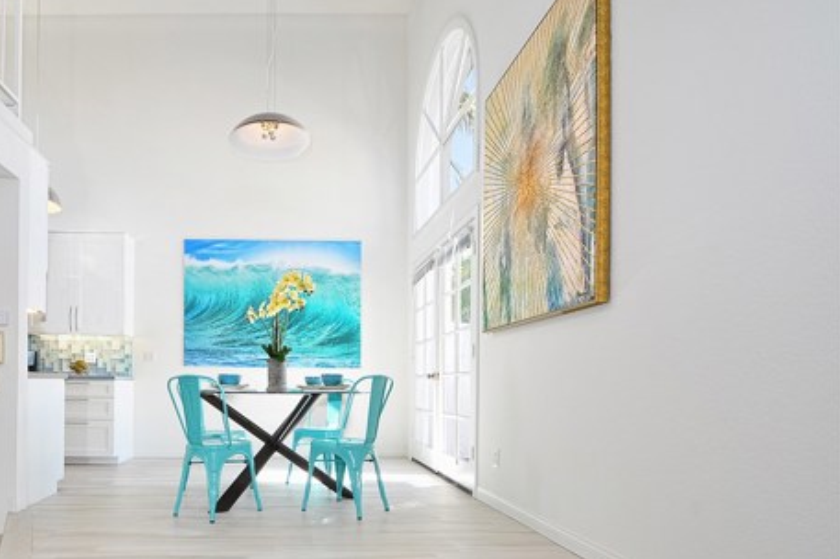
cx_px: 254
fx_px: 490
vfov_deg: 58.1
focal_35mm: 21
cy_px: 372
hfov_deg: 77.5
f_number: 9
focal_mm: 10
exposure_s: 1/15
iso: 200
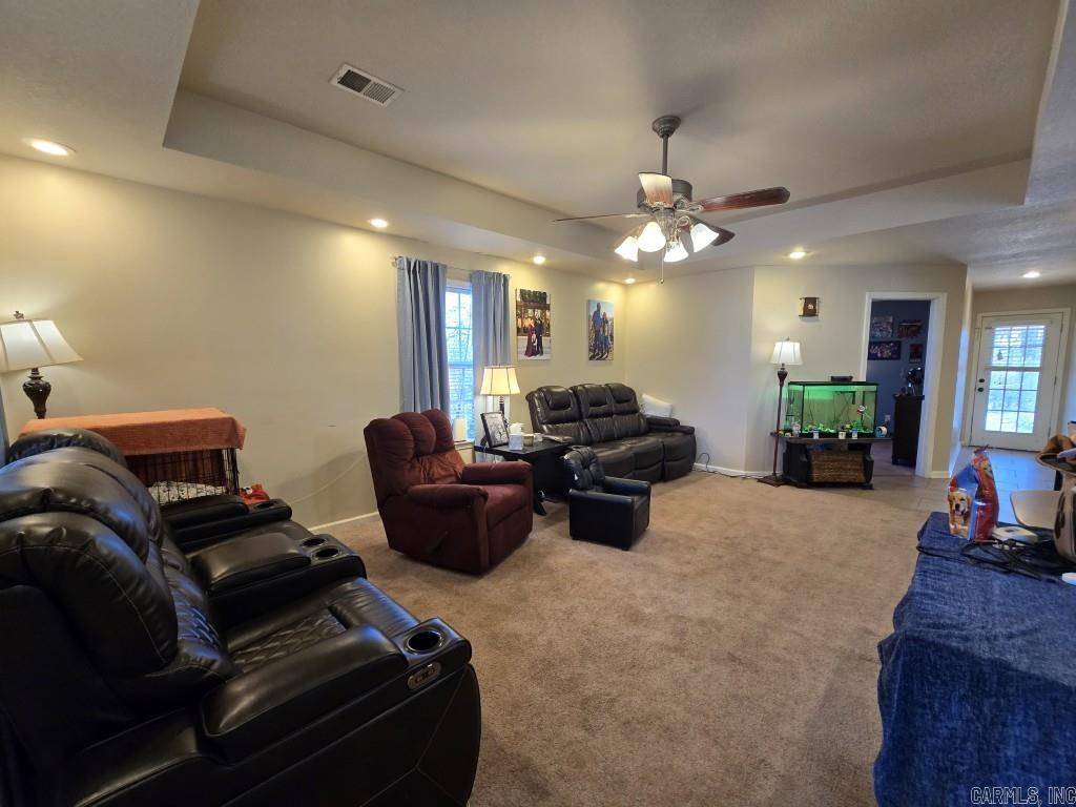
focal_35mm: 13
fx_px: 404
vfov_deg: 89.9
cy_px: 404
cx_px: 538
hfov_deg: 106.2
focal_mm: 2.2
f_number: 2.2
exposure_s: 1/60
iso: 160
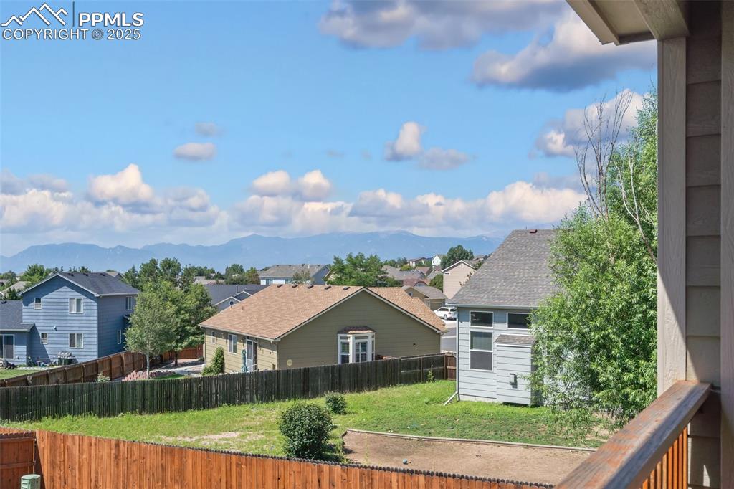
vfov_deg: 37.8
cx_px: 367
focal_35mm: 35
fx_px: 713
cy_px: 244
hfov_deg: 54.4
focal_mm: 35
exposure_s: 1/640
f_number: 10
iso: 250
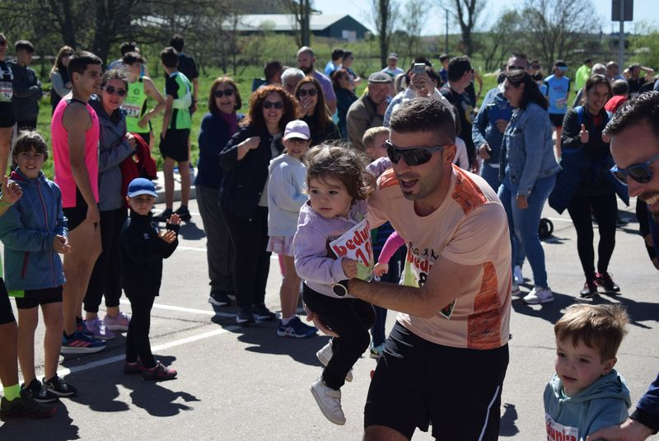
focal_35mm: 82
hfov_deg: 24.6
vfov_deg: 16.6
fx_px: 1512
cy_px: 220
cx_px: 330
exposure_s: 1/1600
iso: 400
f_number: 5.6
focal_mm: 55
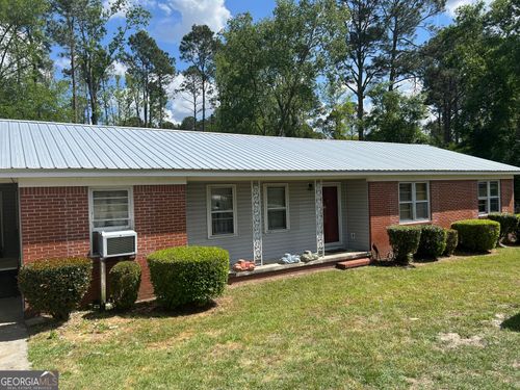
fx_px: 391
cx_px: 260
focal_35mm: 26
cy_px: 195
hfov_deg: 67.3
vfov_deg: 53.1
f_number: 1.5
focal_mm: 5.7
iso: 50
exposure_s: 1/3968
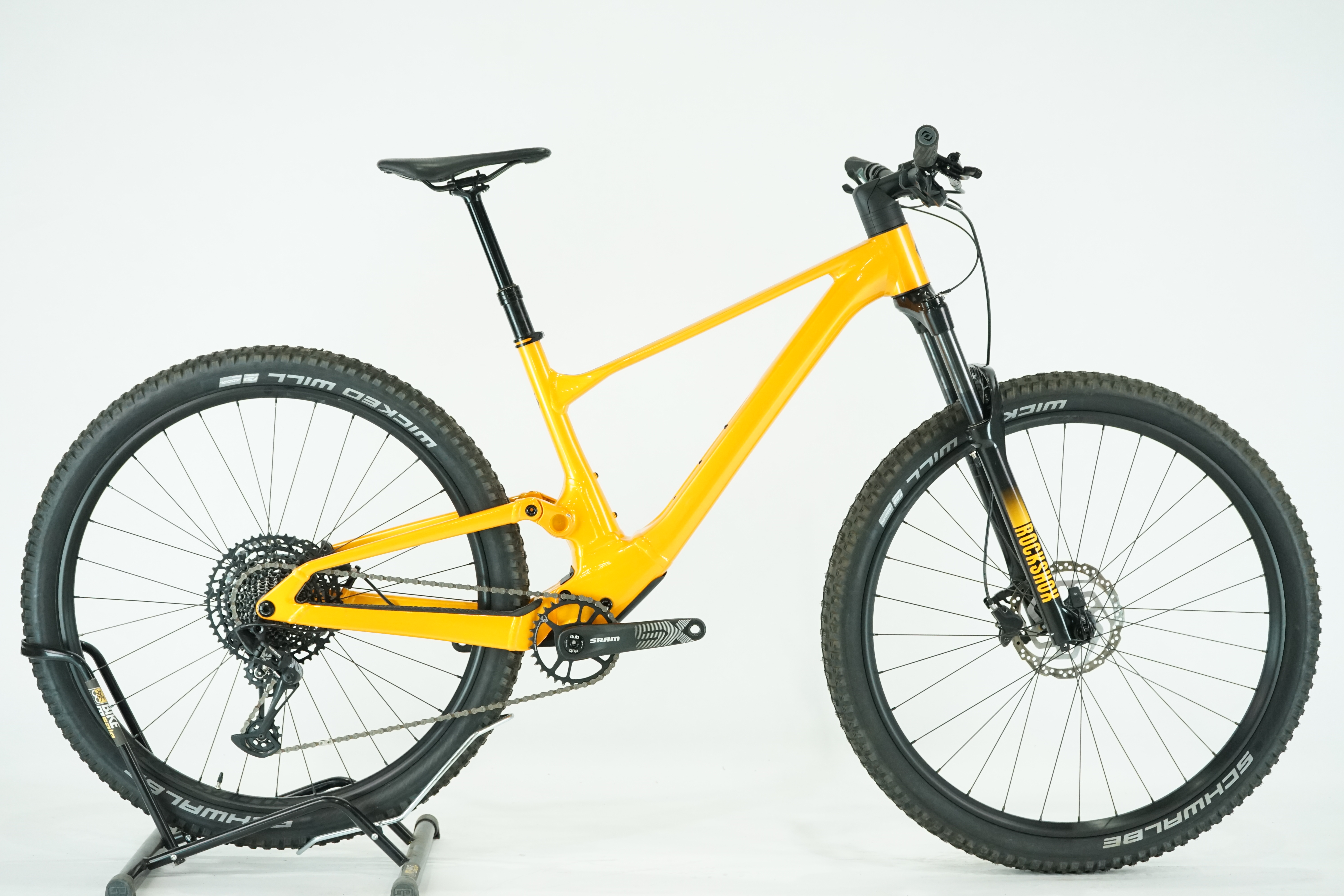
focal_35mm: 64
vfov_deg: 21.2
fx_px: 2389
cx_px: 672
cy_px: 448
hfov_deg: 31.4
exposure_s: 1/200
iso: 2500
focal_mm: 64
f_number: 6.3
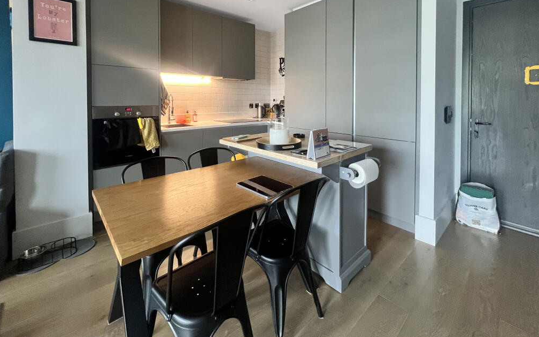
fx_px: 206
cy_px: 148
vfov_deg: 78.3
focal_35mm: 14
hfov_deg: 105.3
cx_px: 271
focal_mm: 1.57
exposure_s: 1/60
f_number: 1.8
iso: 320
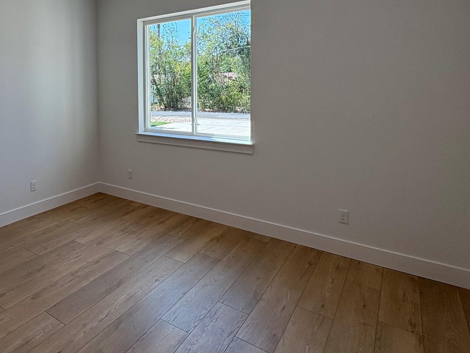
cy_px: 101
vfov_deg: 53.1
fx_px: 339
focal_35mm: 25
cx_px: 138
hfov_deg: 66.5
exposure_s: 1/321
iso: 64
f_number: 2.2
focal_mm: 2.22
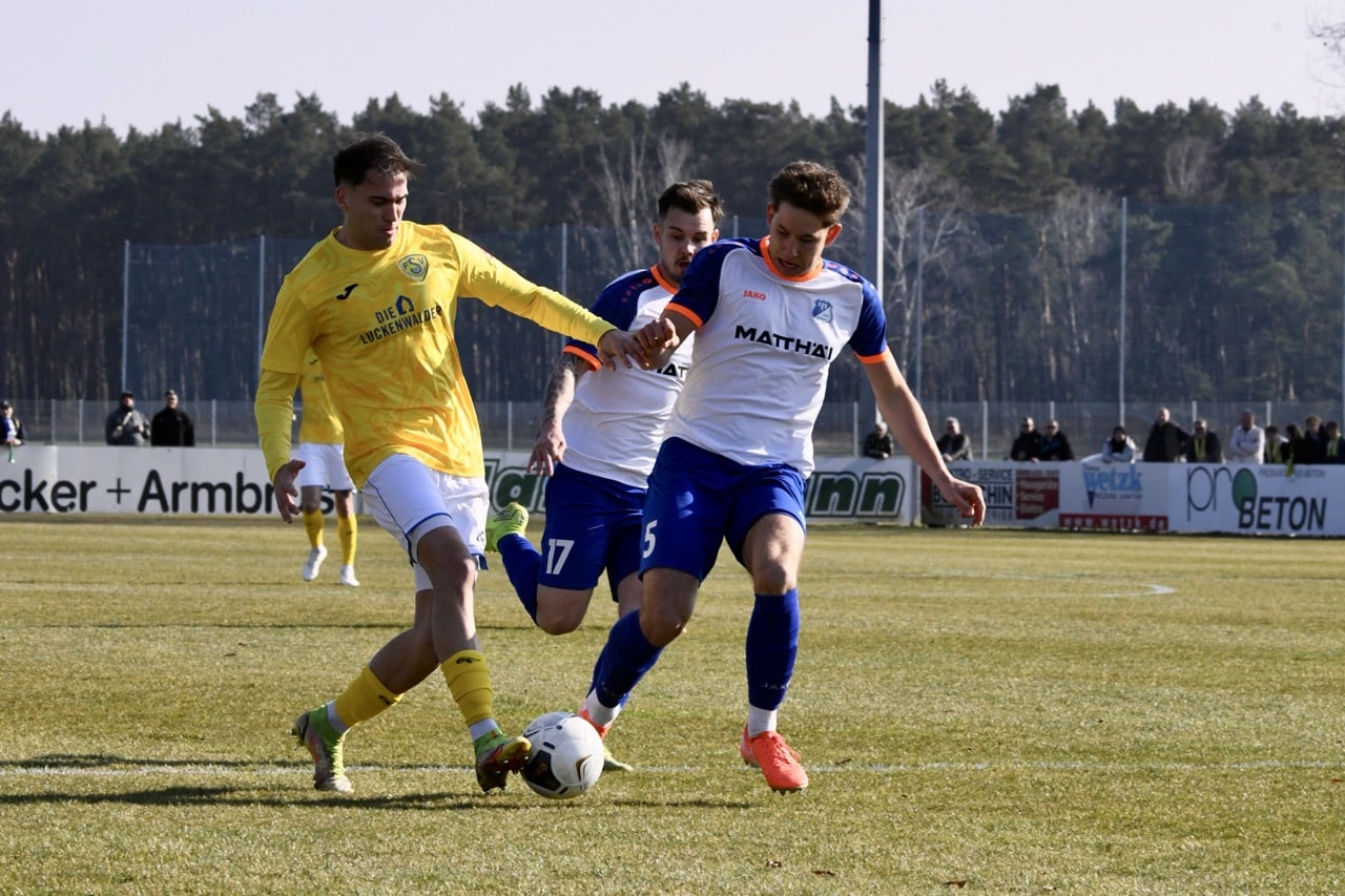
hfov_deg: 12.8
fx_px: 5977
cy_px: 448
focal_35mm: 160
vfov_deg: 8.6
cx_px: 672
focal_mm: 160
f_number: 14
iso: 2500
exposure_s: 1/1600
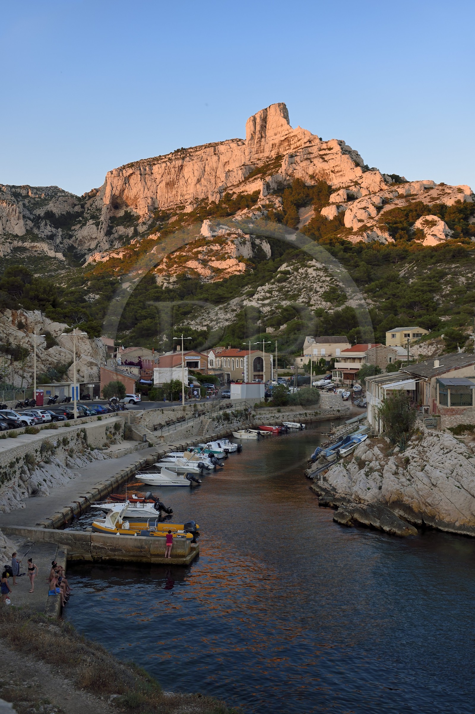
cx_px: 238
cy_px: 357
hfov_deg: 35.0
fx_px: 753
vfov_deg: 50.7
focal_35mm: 38
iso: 200
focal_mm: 38
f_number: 4.5
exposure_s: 1/200
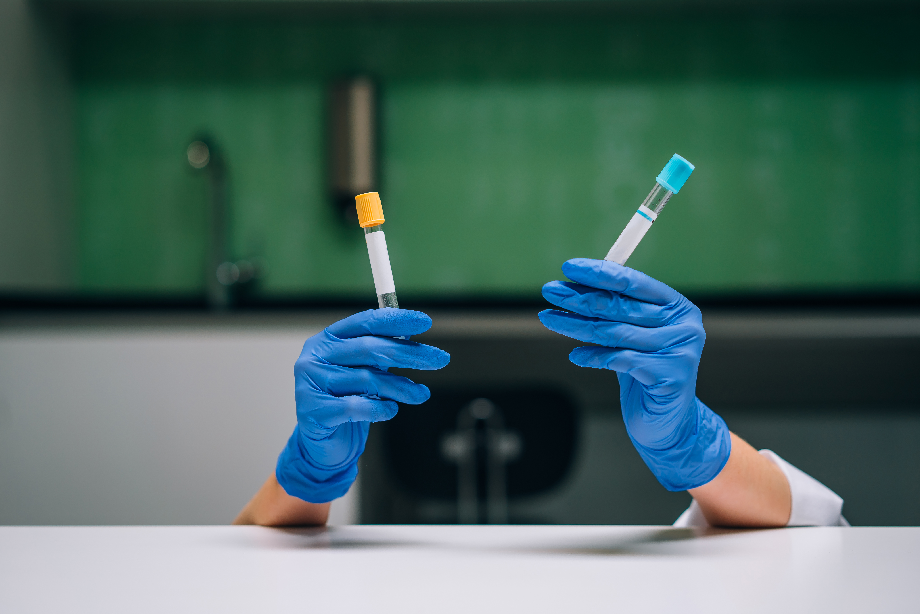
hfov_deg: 36.2
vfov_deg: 24.6
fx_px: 1405
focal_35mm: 55
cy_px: 307
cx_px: 460
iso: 160
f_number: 2.5
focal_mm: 55
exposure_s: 1/200
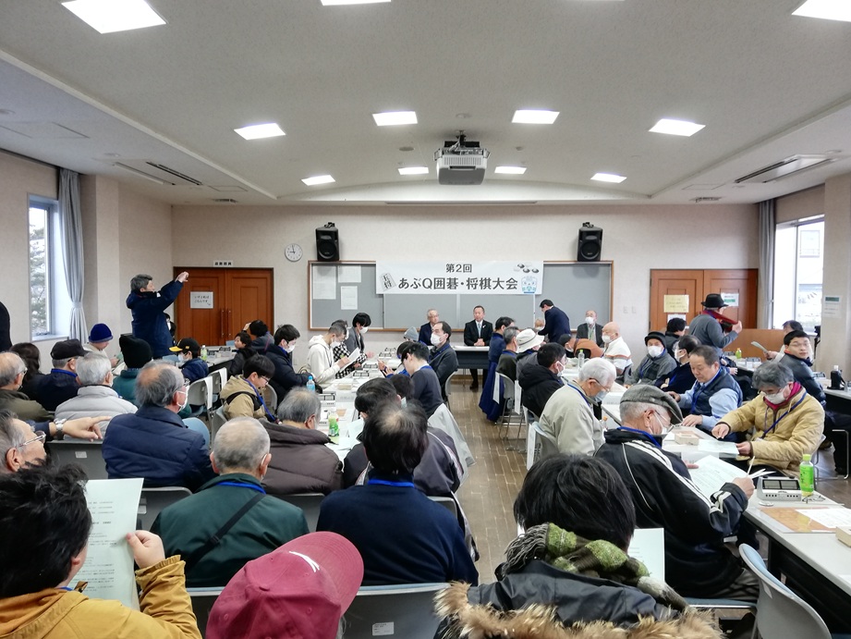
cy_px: 320
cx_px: 426
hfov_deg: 67.3
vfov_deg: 53.1
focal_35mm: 26
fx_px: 639
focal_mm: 3.81
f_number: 2.2
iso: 160
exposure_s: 1/50
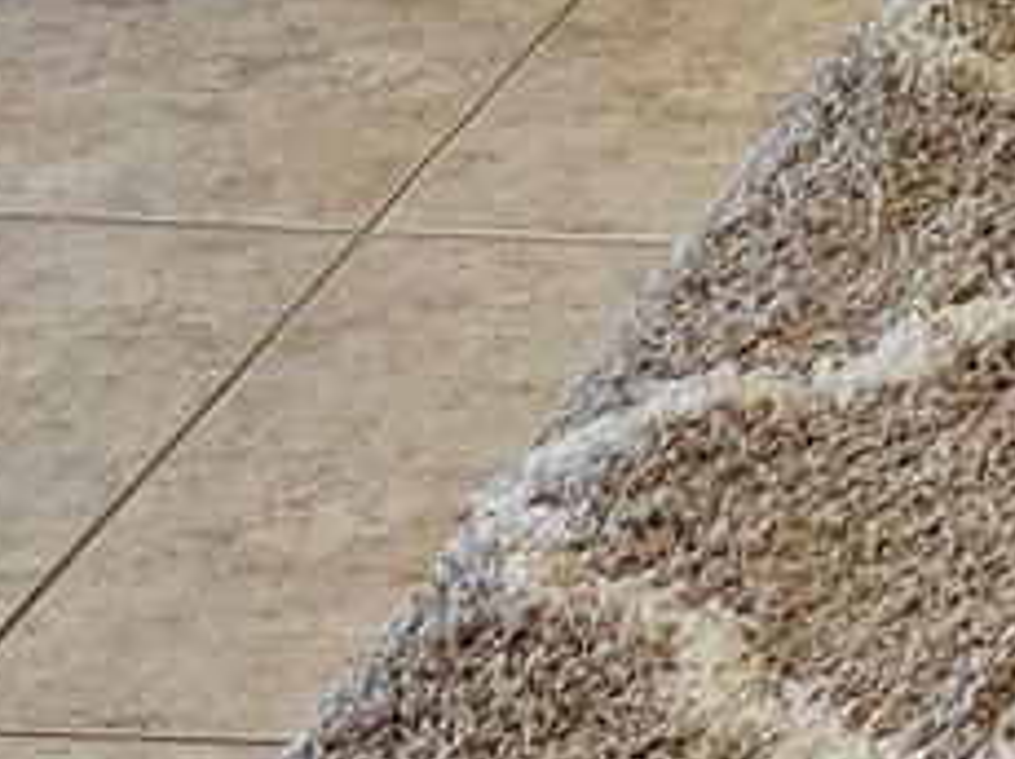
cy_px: -1284
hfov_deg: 9.6
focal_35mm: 167
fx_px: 4892
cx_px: 2860
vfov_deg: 8.0
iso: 800
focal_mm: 5
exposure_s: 1/120
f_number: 1.8
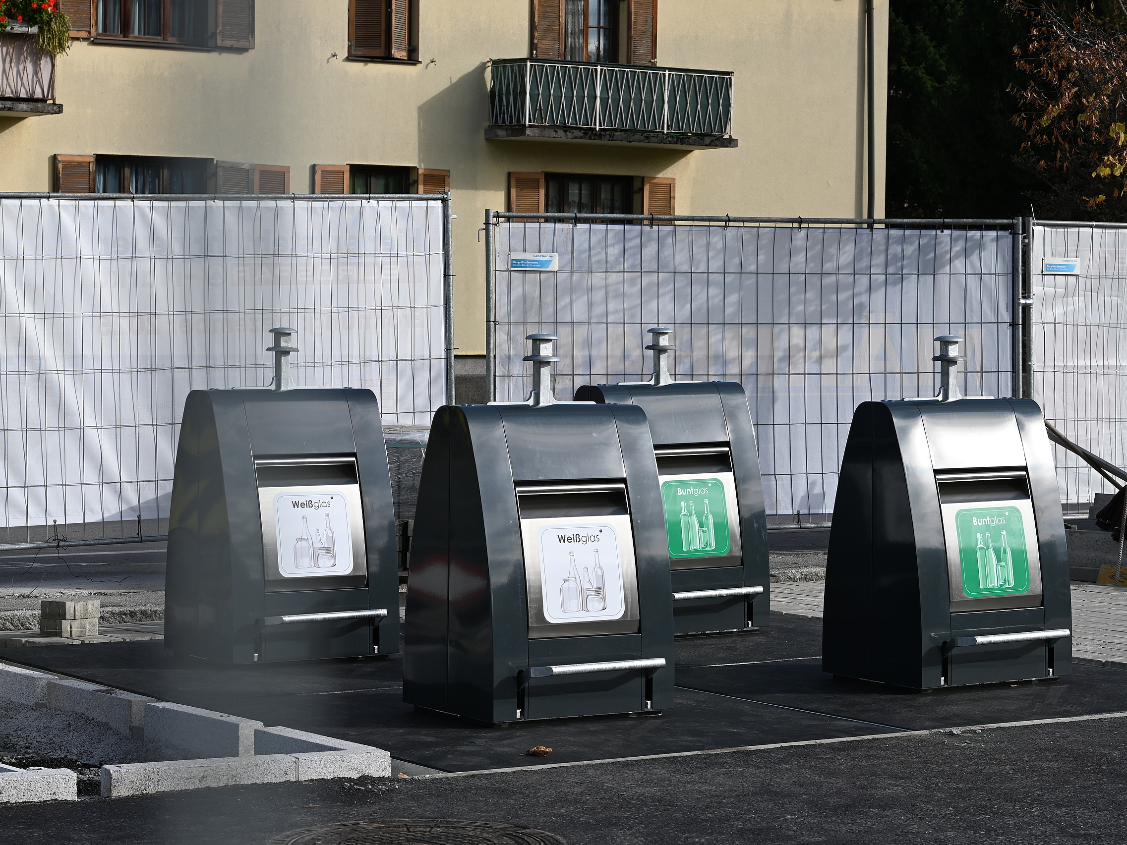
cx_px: 567
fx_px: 2963
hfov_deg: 21.5
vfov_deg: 16.2
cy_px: 422
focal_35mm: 91
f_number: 6.3
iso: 100
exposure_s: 1/640
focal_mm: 56
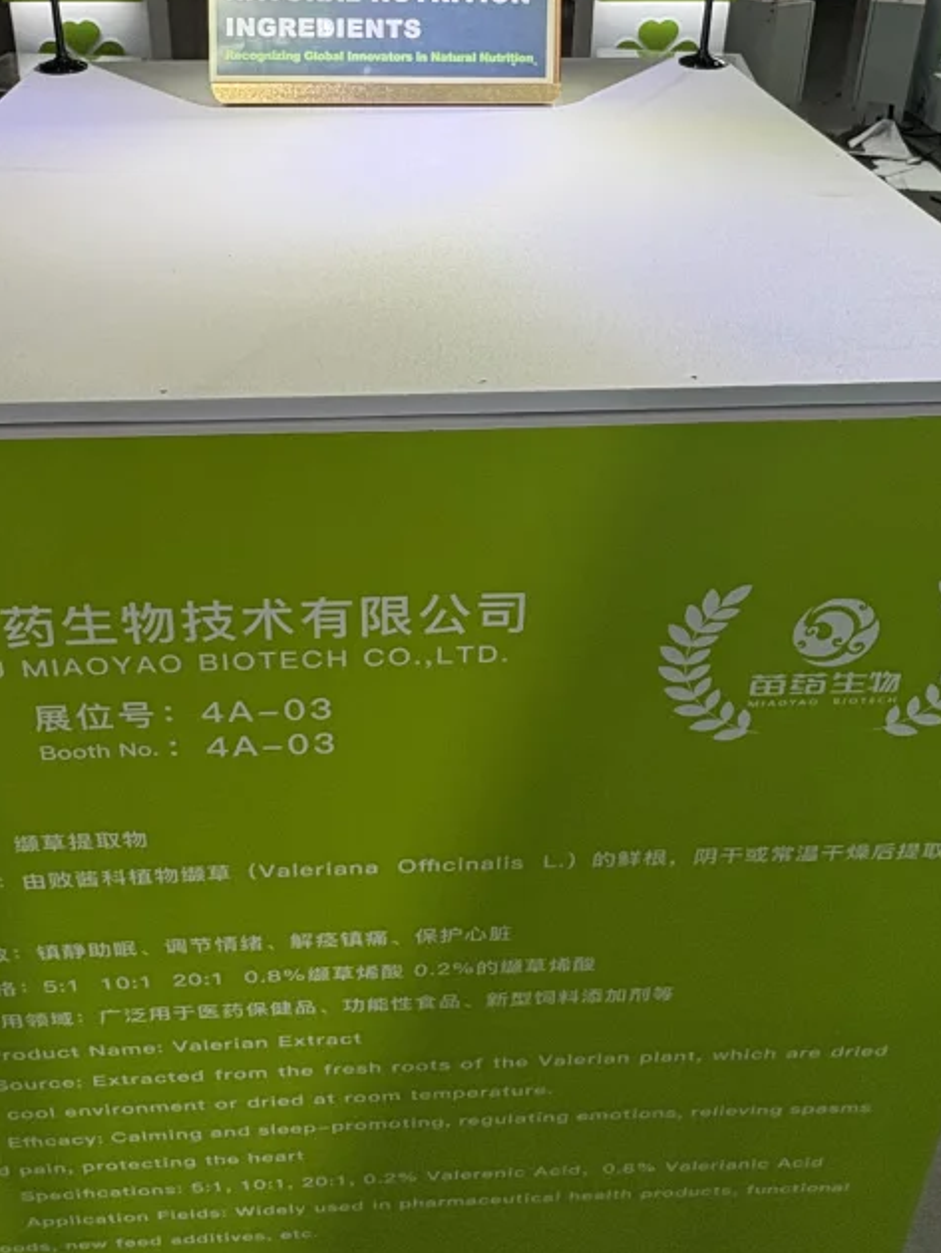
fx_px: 1159
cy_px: 304
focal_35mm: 32
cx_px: 404
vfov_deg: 54.0
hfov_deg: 44.1
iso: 64
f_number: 2.2
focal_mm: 2.22
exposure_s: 1/120
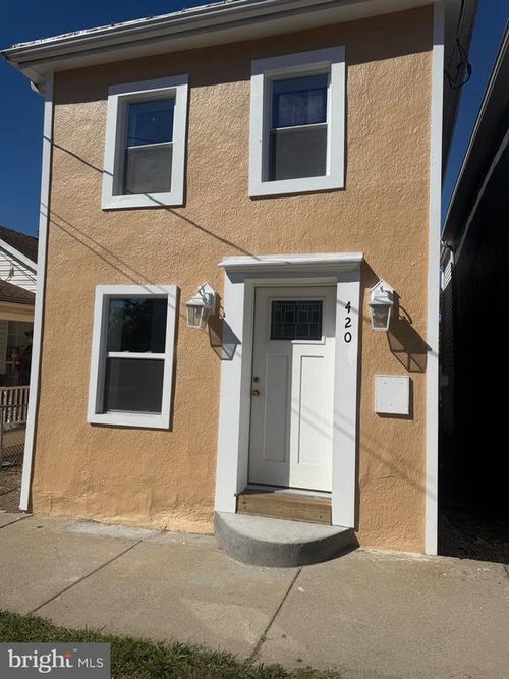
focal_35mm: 24
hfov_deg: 56.8
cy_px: 340
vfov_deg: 71.6
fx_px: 471
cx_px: 254
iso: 80
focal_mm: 6.76
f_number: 1.78
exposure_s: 1/14286
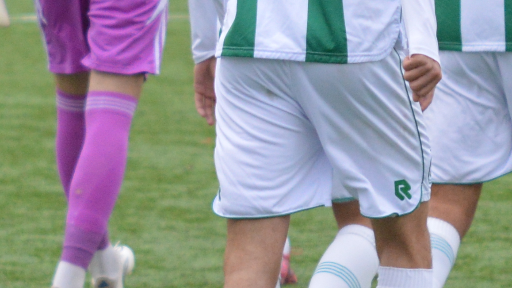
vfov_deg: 2.1
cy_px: -198
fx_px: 7751
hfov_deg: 3.8
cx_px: 284
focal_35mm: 571
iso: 720
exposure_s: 1/500
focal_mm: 70
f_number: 2.8
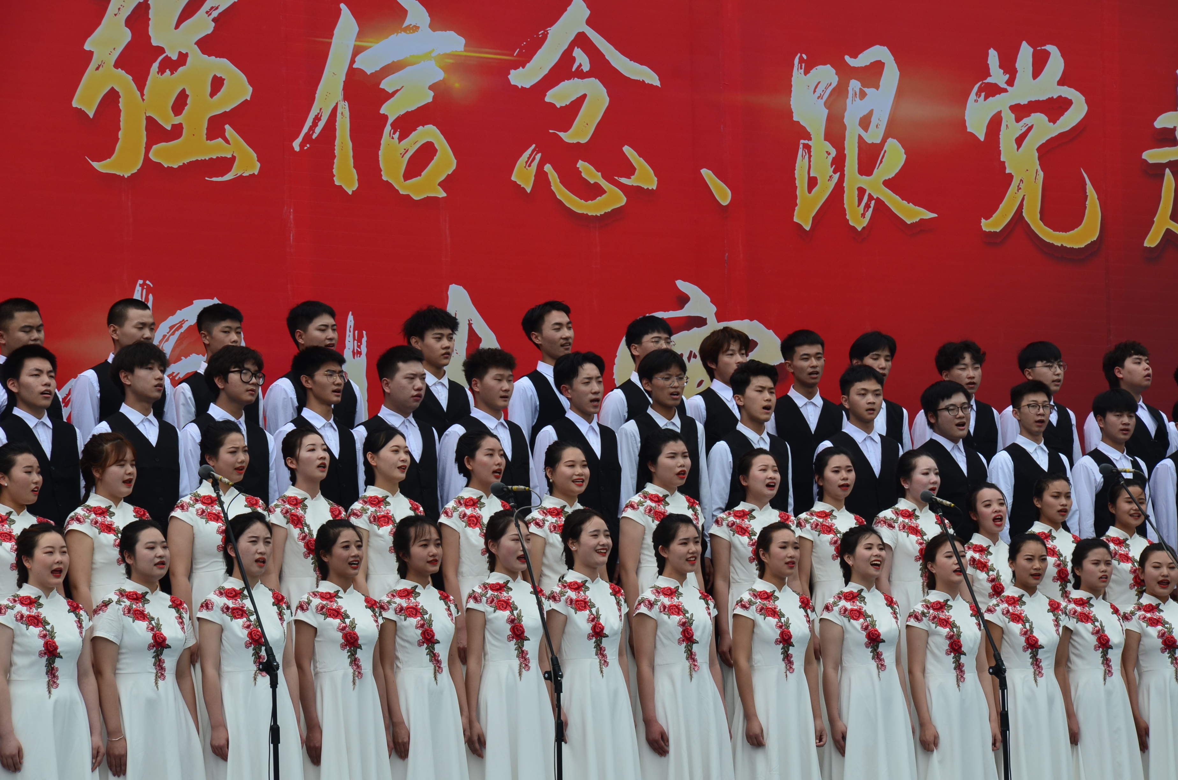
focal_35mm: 158
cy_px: 390
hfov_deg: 13.1
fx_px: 5143
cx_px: 589
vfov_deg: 8.7
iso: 200
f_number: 10
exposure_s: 1/250
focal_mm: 105
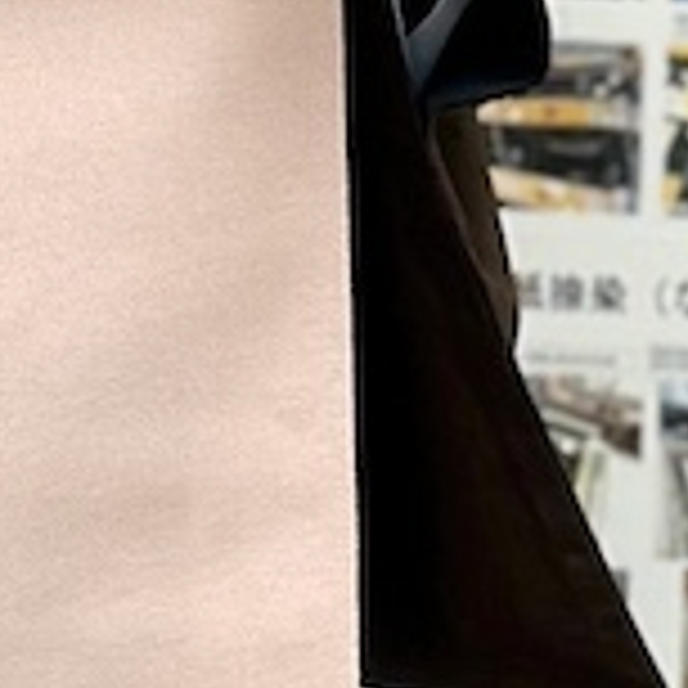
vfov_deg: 4.9
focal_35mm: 355
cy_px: -603
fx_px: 7983
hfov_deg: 4.9
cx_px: 805
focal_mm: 6.86
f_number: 1.78
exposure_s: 1/50
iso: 100
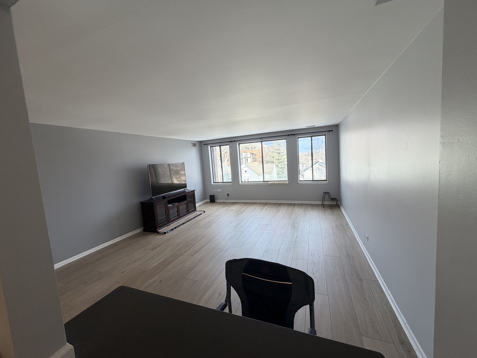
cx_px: 238
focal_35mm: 14
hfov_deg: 102.1
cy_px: 179
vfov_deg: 85.7
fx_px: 193
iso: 160
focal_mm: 2.22
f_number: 2.2
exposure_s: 1/120
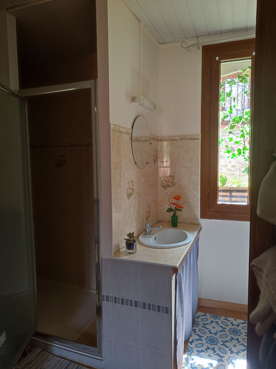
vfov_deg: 71.6
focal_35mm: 24
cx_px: 138
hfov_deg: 56.8
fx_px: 255
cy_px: 184
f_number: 1.89
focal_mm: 5.89
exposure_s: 1/33
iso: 206
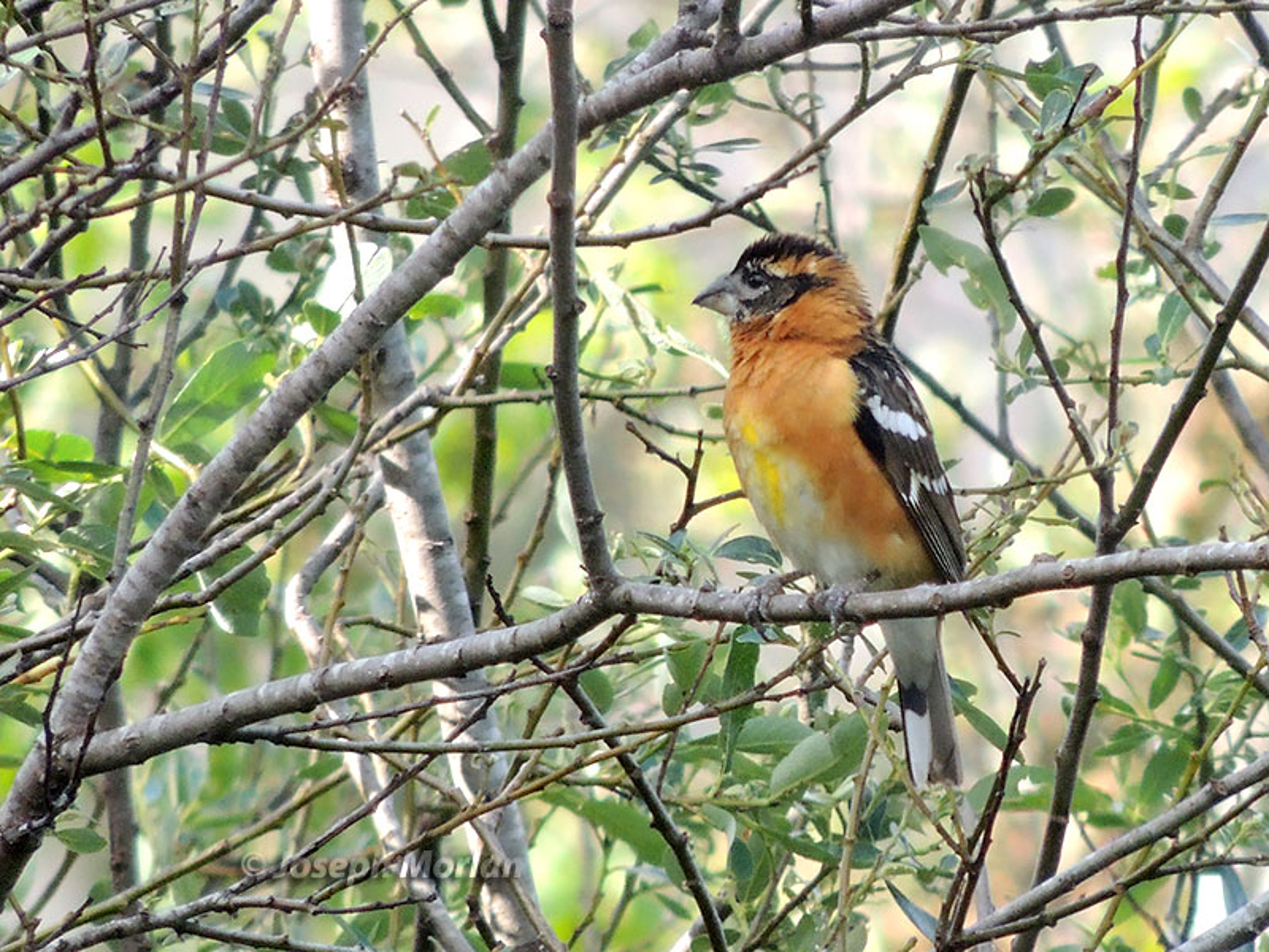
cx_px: 634
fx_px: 36659
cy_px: 476
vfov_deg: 1.5
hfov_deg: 2.0
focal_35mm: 1000
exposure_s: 1/200
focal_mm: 180
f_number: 5.9
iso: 400
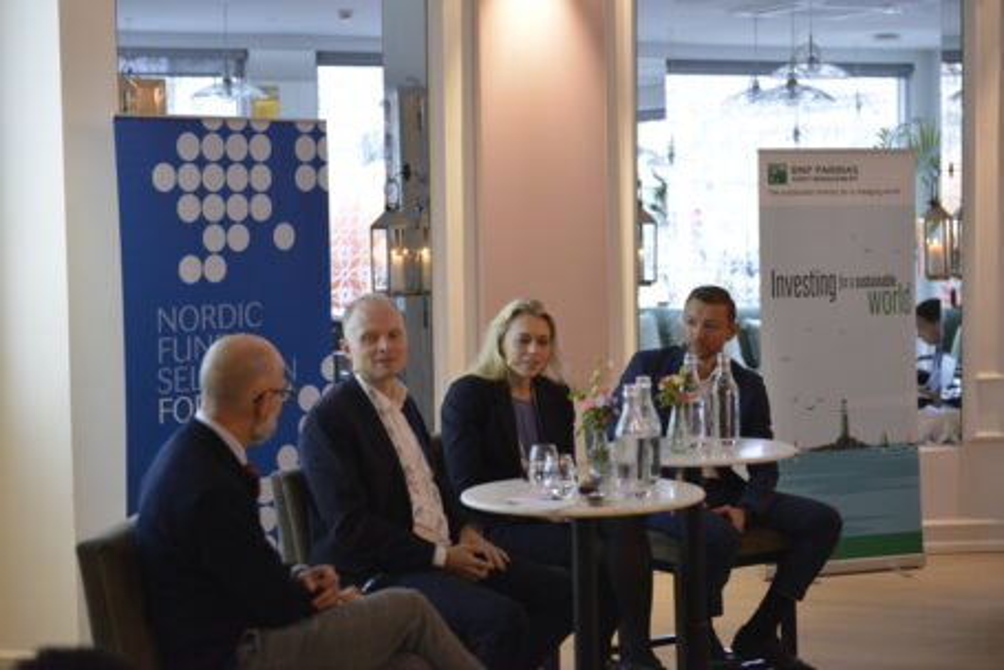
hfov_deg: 28.8
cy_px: 335
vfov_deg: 19.5
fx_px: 1953
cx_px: 502
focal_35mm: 70
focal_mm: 70
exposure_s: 1/80
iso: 2500
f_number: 2.8
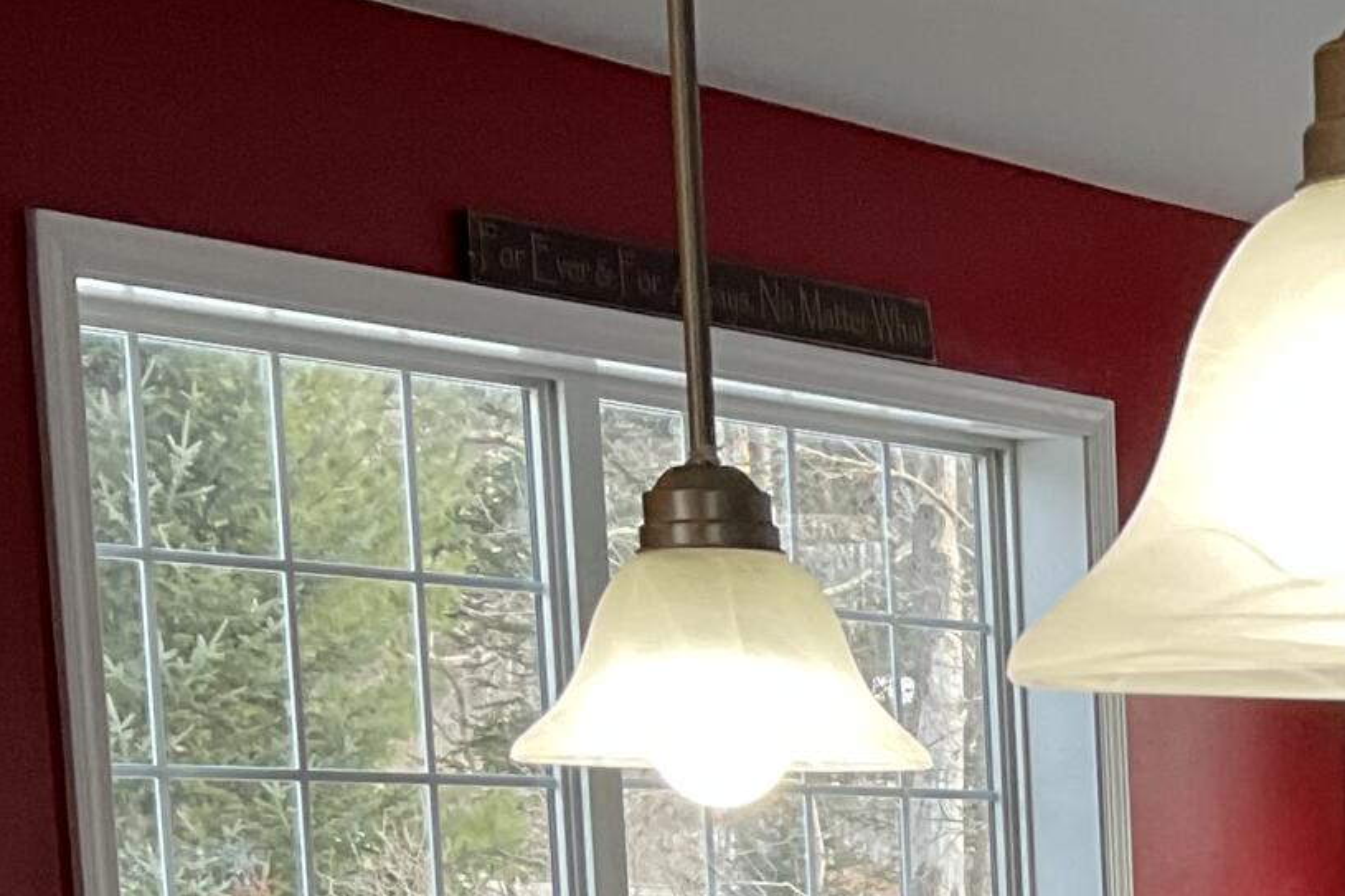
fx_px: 4146
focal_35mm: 111
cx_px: 1985
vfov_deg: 11.5
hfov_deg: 16.8
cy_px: 1604
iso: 50
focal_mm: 3
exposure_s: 1/120
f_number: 1.8
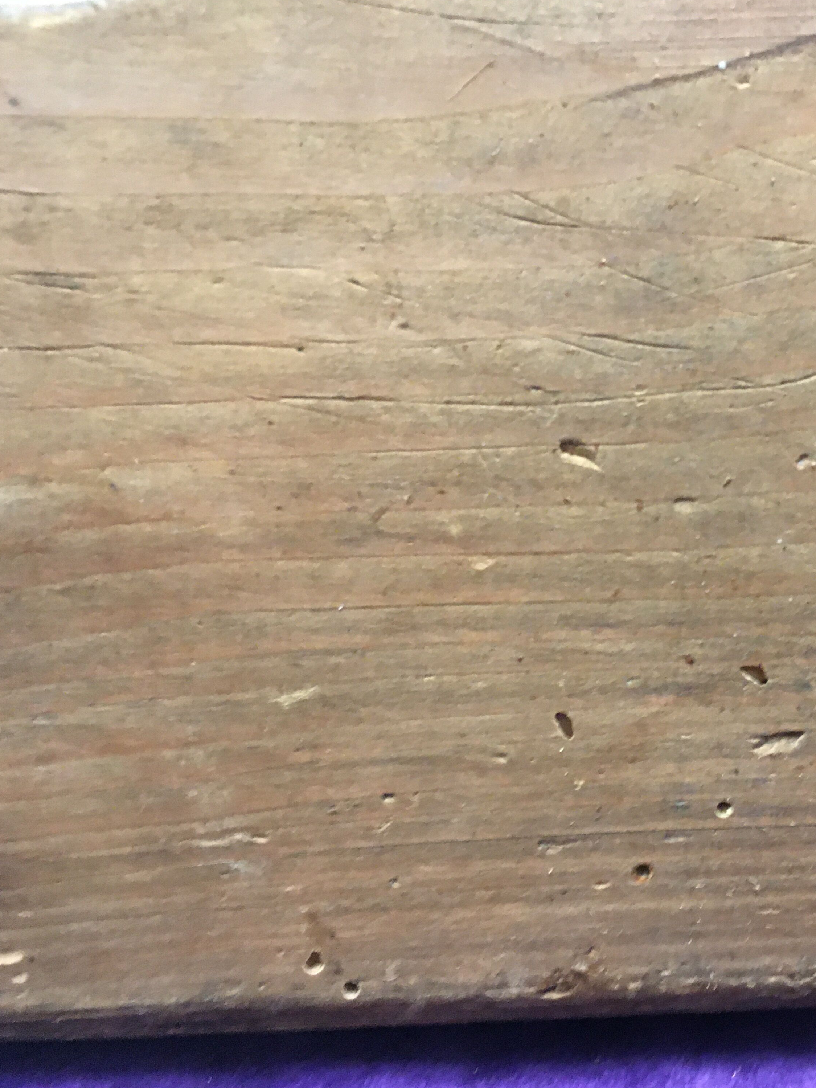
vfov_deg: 47.9
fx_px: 1226
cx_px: 683
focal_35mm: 39
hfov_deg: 35.3
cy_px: 544
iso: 200
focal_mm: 4.15
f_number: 2.2
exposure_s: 1/17
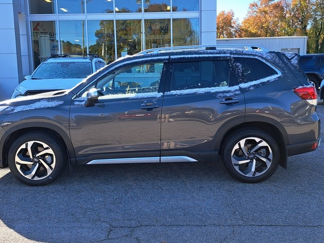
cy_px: 108
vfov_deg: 39.6
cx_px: 158
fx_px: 337
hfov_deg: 51.4
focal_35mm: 36
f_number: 1.8
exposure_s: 1/390
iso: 50
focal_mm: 5.23
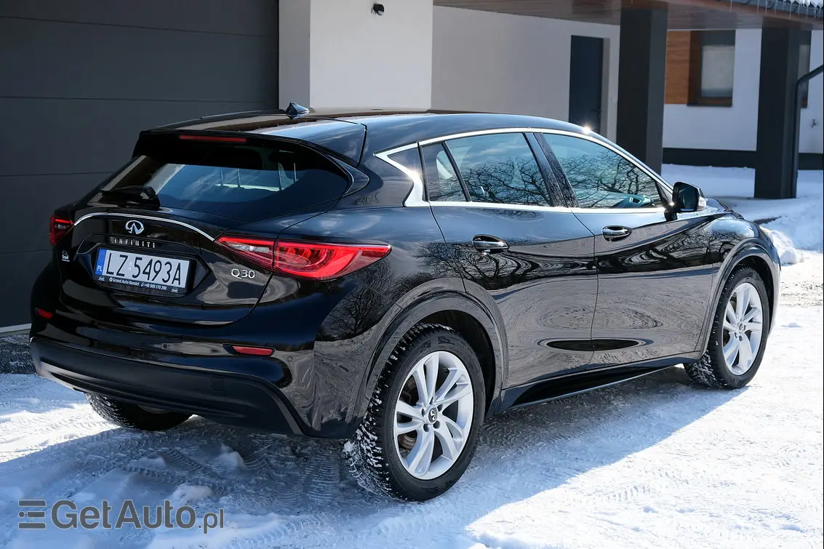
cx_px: 412
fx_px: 1350
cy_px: 274
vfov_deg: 23.0
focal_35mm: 59
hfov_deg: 33.9
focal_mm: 39
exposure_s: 1/600
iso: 320
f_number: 5.6
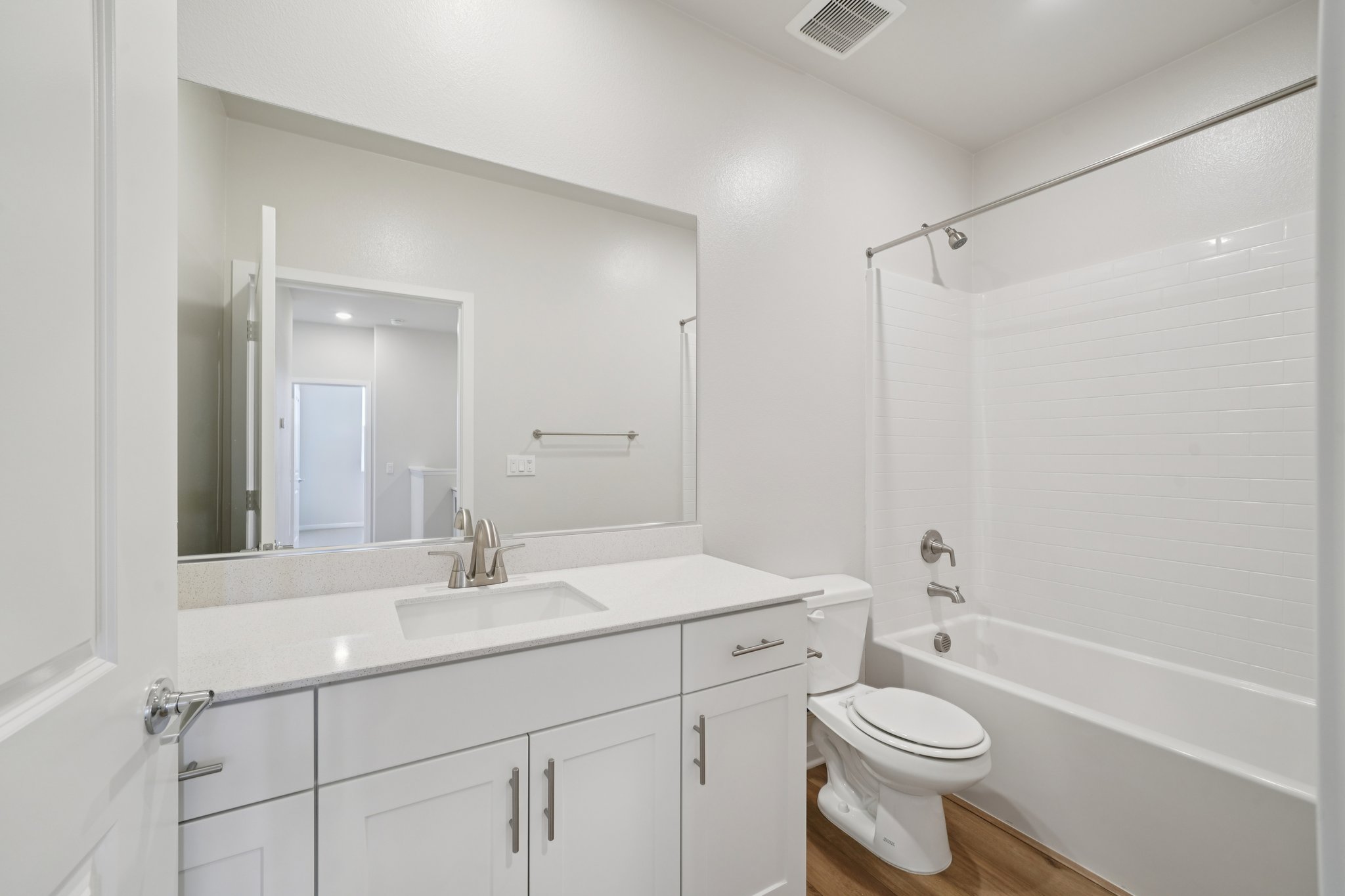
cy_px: 448
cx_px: 672
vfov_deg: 81.2
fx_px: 523
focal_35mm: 14
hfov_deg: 104.3
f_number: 8
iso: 400
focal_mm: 14
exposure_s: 1/13
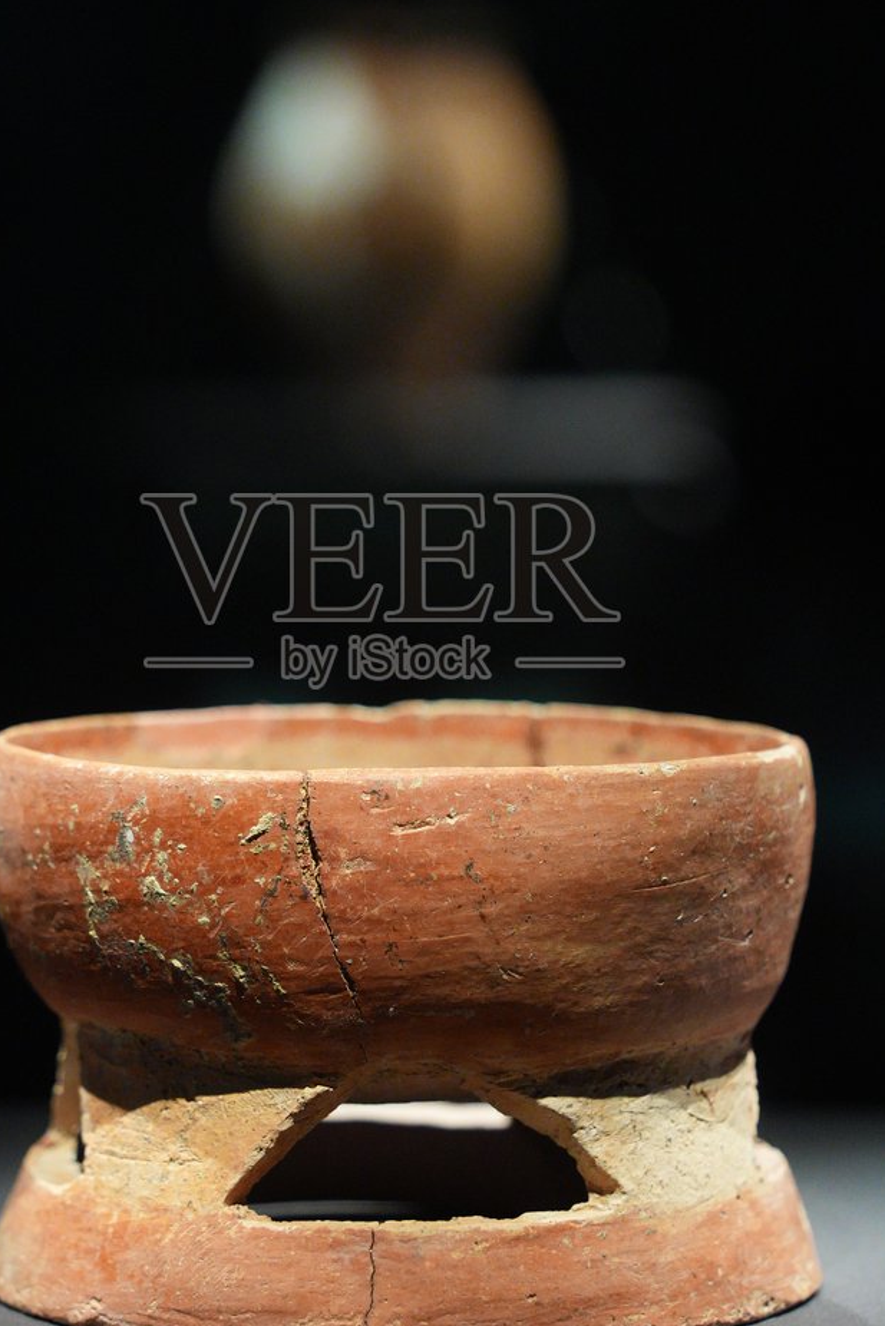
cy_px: 592
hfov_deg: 7.9
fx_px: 6376
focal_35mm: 173
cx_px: 384
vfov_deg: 11.9
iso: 5000
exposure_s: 1/100
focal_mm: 100
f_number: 4.5
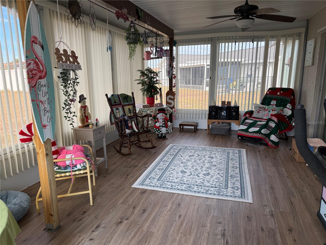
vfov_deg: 56.8
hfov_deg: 71.6
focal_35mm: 24
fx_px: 226
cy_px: 122
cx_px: 163
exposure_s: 1/170
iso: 100
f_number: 1.78
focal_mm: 6.76
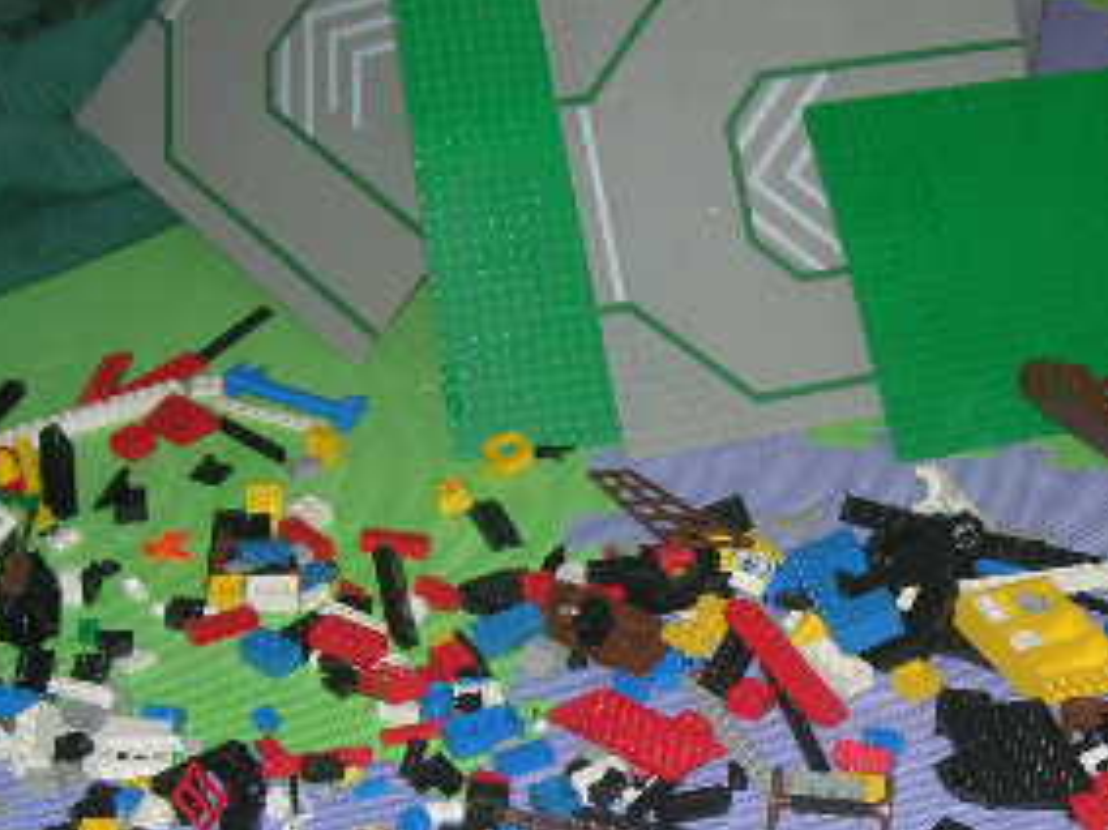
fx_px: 2752
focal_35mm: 86
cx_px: 979
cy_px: 709
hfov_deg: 22.3
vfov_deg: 17.0
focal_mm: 7.8
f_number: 2.8
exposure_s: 1/60.1
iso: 64
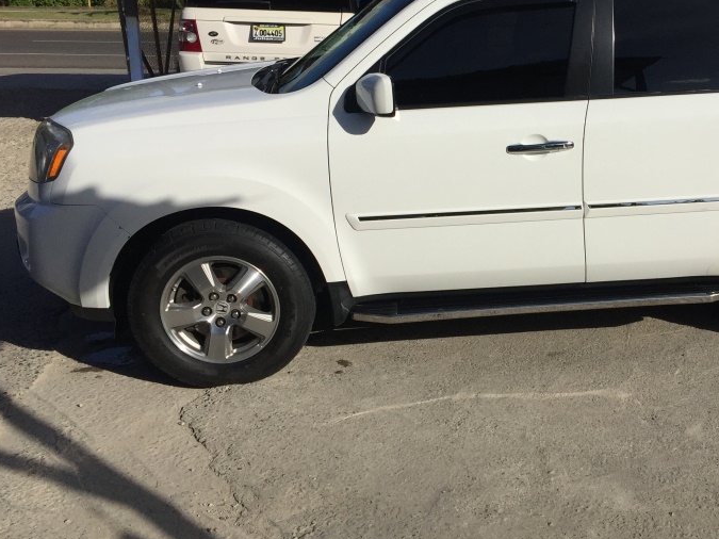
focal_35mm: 44
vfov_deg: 32.9
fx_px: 914
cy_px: 254
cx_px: 523
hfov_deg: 41.9
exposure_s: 1/6623
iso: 32
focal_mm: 4.15
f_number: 2.2
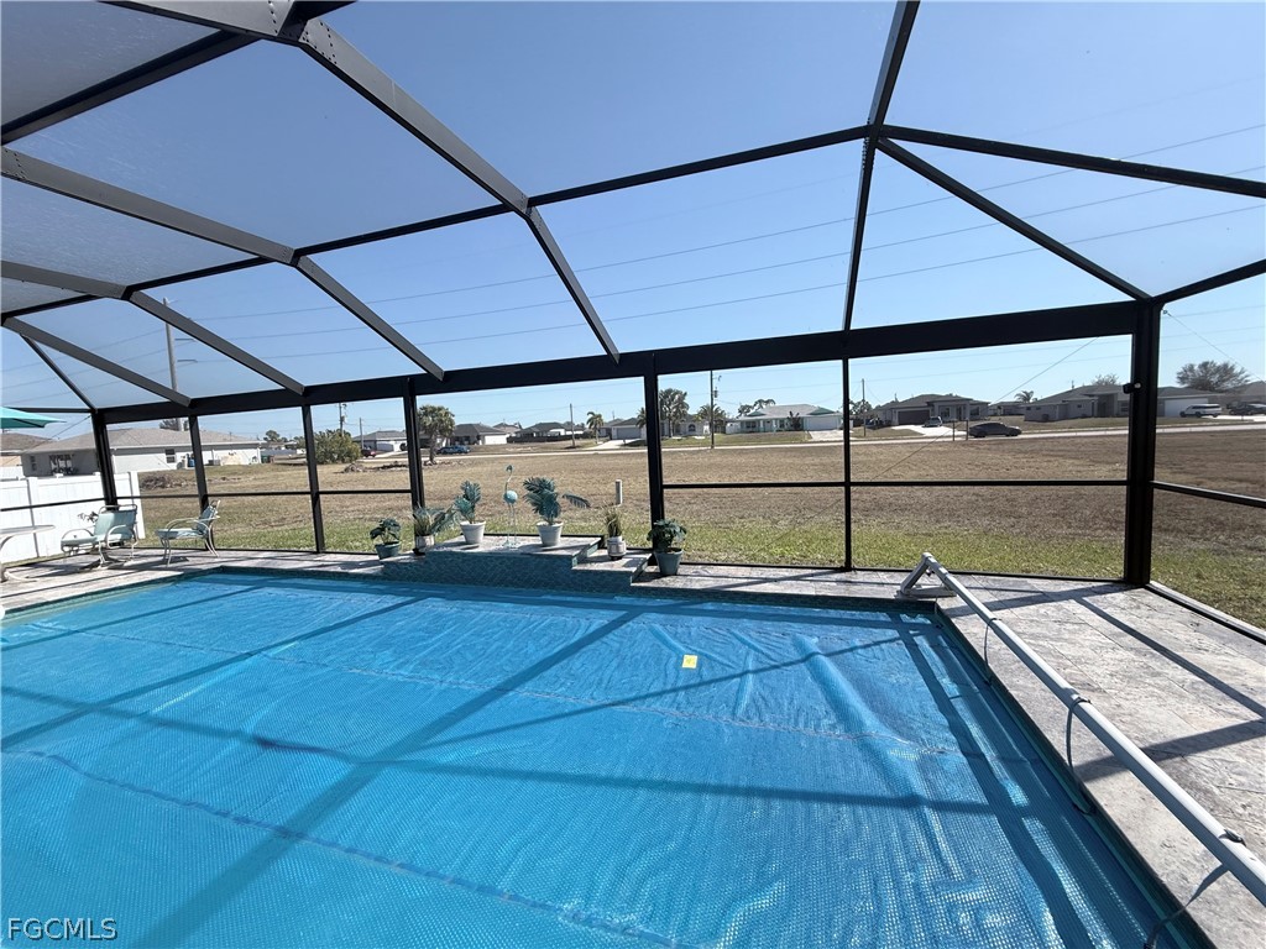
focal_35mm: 14
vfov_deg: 85.7
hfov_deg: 102.1
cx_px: 633
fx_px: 512
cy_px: 474
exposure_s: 1/1368
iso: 50
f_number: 2.2
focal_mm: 2.22
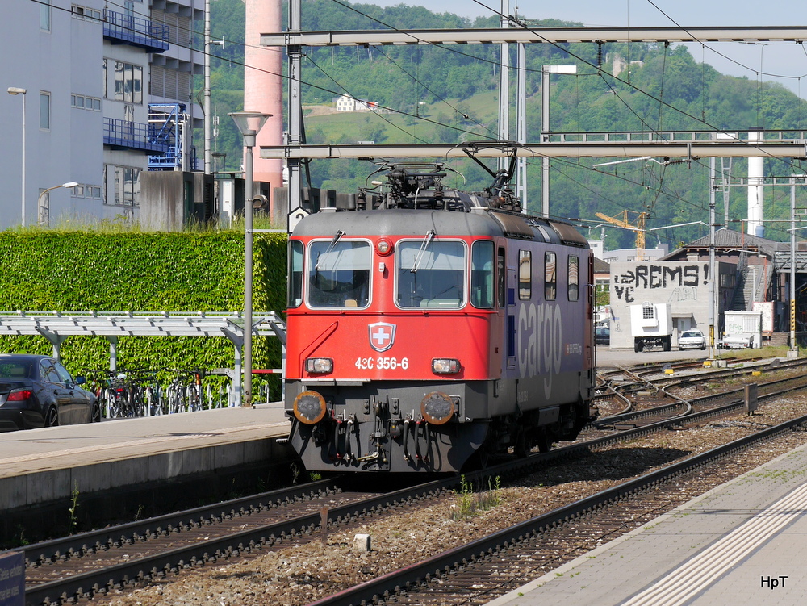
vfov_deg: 12.2
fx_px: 2846
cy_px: 303
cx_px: 404
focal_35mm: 122
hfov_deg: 16.1
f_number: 7.1
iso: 160
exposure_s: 1/400
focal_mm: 61
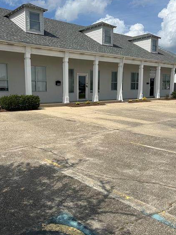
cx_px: 66
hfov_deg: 42.6
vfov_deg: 55.4
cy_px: 119
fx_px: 224
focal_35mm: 33
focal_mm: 6.86
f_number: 1.78
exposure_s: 1/8929
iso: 80
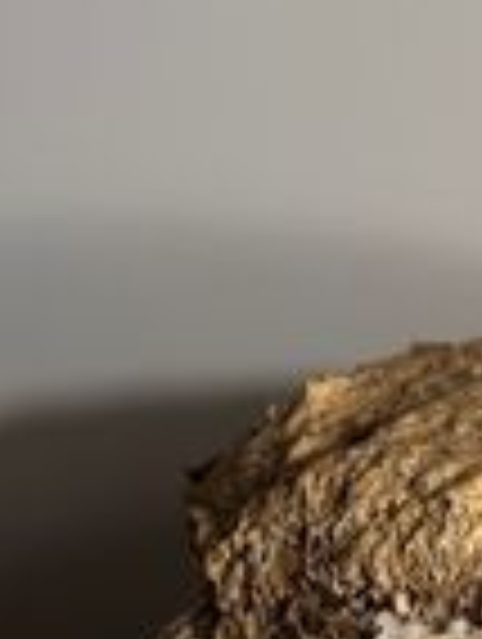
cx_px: 716
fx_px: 2665
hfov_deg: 10.0
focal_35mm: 144
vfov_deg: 13.0
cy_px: 934
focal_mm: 6.76
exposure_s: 1/3226
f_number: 1.78
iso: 64
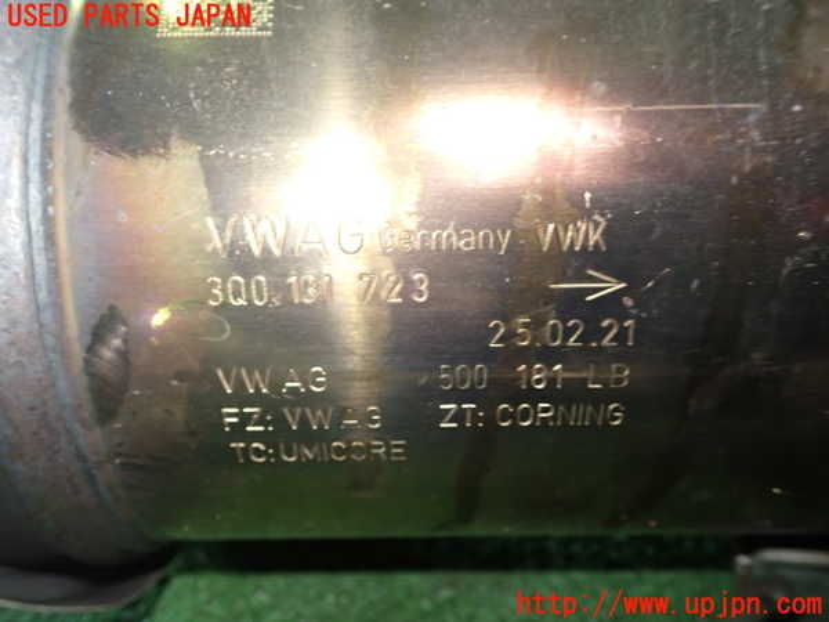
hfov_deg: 60.0
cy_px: 311
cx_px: 414
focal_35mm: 30
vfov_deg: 46.8
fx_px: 718
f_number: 2.3
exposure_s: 1/30
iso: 320
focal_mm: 5.4
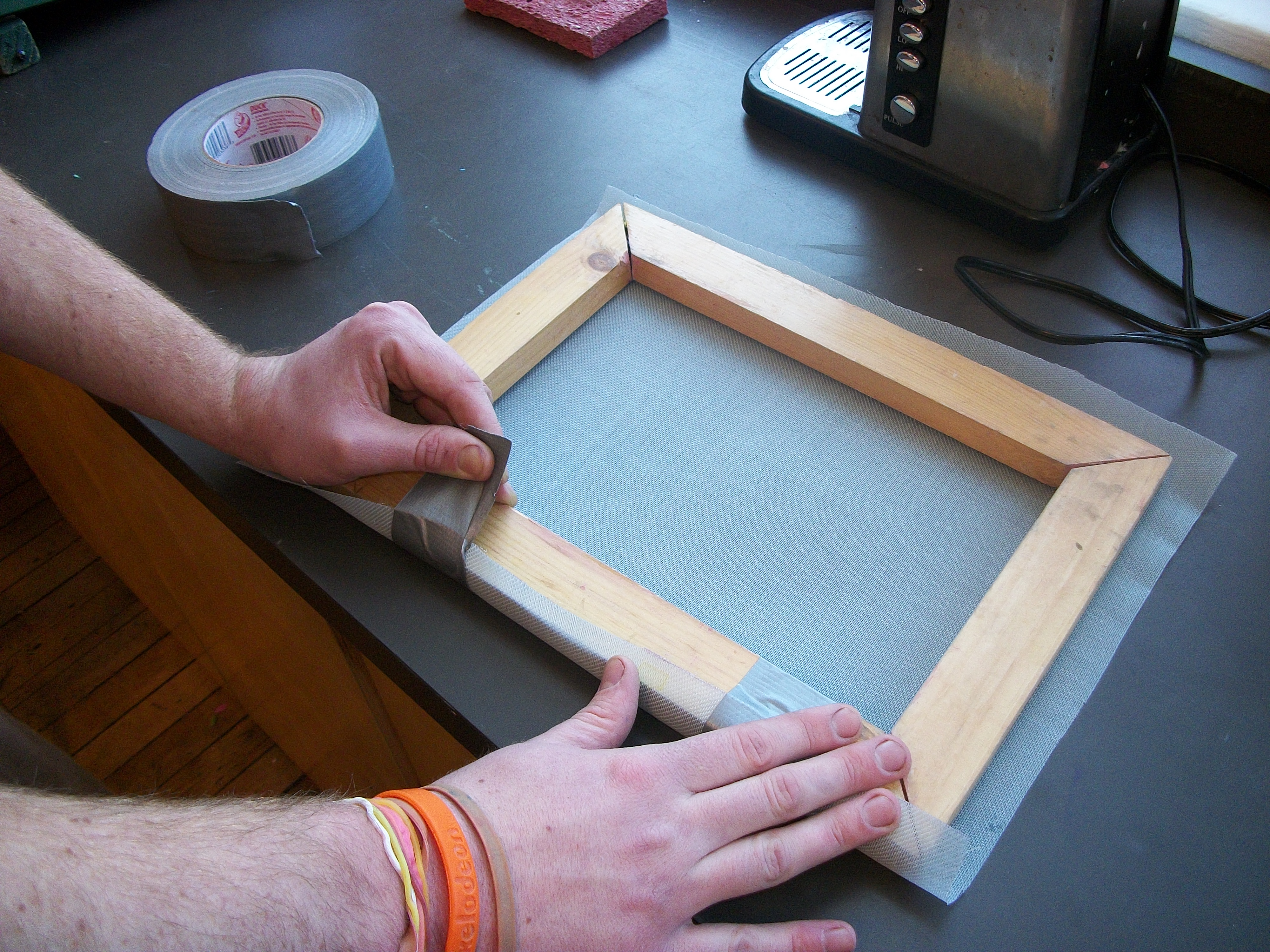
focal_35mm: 32
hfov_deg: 56.8
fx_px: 1174
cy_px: 476
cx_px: 635
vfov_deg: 44.2
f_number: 2.9
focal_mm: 5.7
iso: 160
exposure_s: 1/80
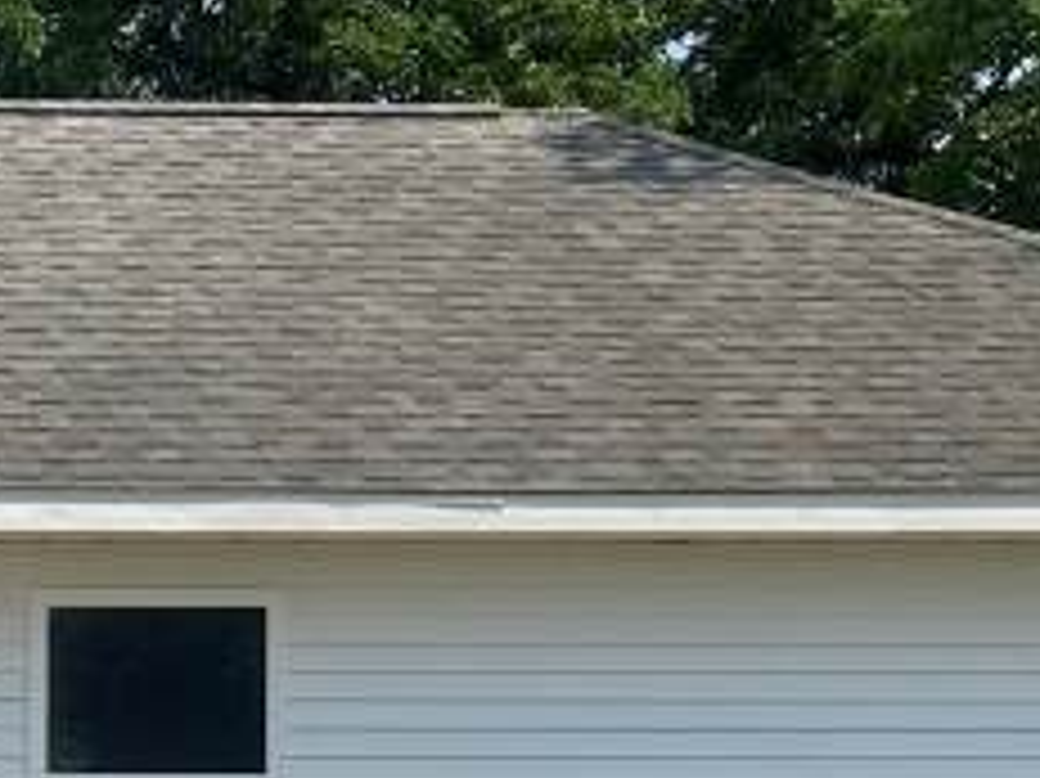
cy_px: 787
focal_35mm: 124
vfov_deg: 11.8
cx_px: -176
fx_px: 3724
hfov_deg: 15.4
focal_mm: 3.99
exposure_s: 1/2857
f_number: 1.8
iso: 20
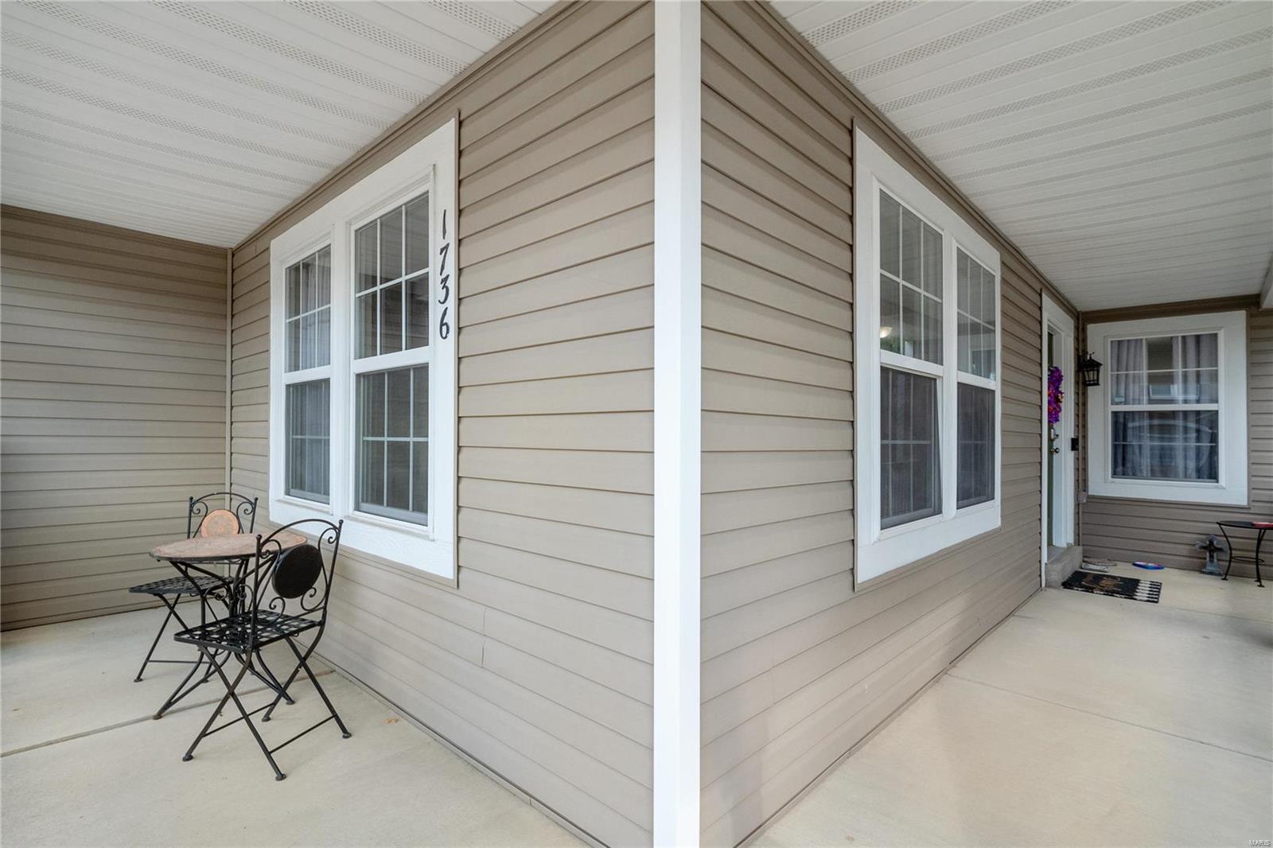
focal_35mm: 16
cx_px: 636
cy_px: 424
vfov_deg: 73.7
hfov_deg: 96.7
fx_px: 566
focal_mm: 8
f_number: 8
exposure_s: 1/80
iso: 400
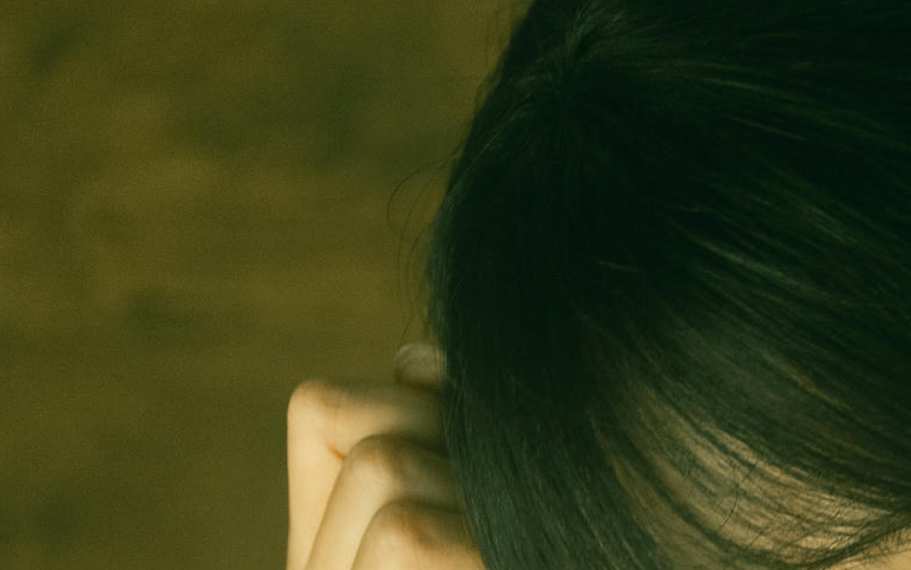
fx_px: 7078
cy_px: 1384
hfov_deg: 6.9
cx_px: 2374
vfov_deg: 4.5
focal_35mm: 285
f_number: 1.4
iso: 250
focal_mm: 50
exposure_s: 1/40
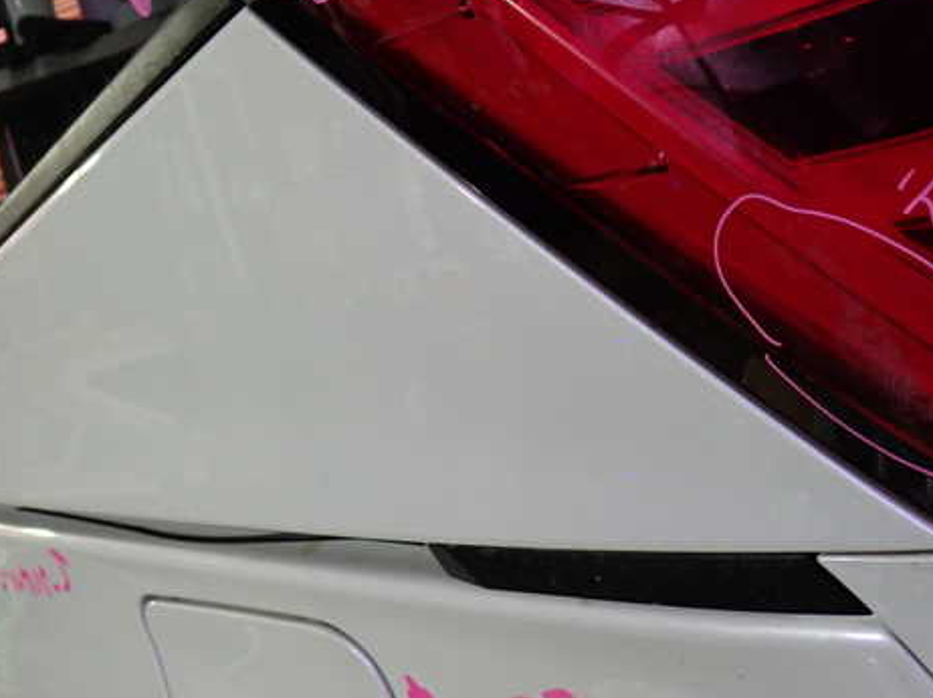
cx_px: 434
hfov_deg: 47.9
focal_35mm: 39
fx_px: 1051
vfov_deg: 36.7
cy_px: 297
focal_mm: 5.4
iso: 320
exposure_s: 1/30
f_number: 2.3
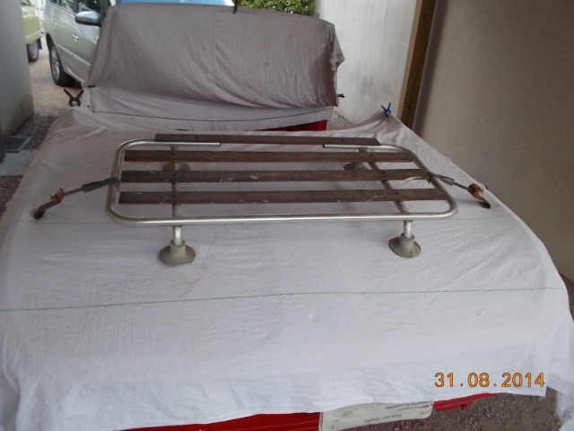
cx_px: 287
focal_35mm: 29
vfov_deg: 48.2
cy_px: 216
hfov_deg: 61.7
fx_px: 481
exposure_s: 1/125
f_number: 3.3
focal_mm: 4.1
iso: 80
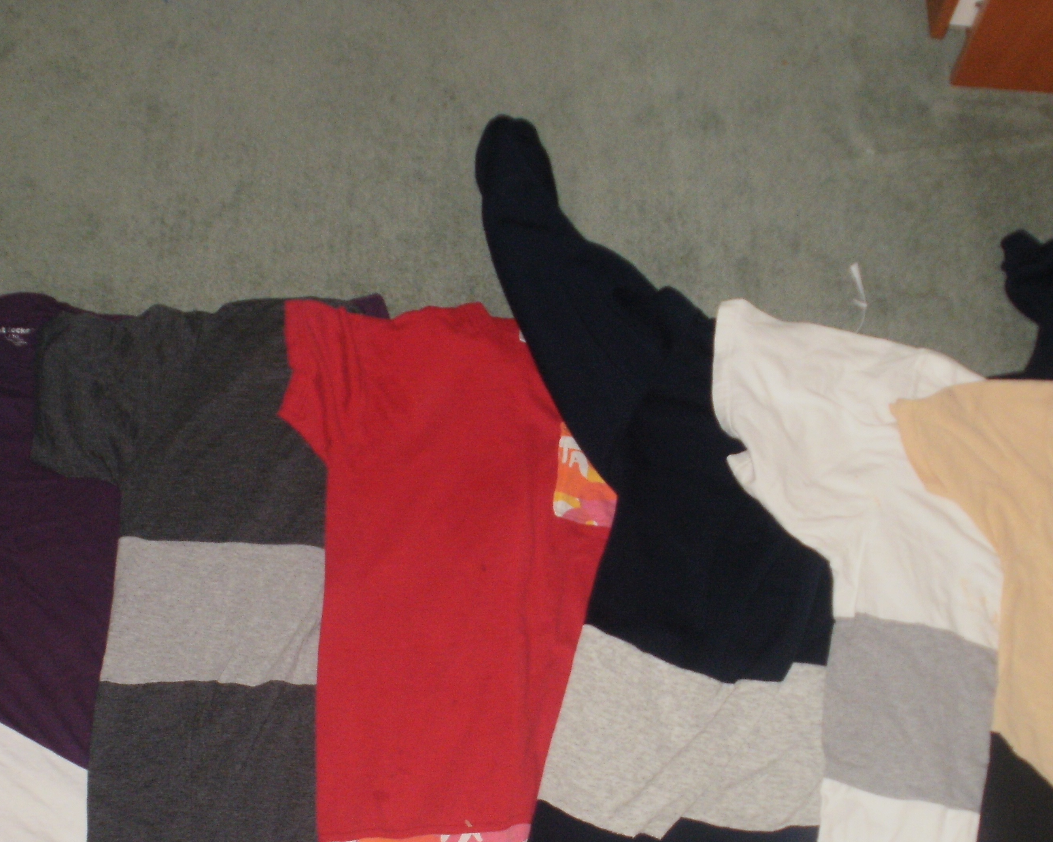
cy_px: 579
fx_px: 1994
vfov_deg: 23.7
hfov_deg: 29.5
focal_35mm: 64
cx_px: 427
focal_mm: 7.7
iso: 200
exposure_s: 1/30
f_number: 4
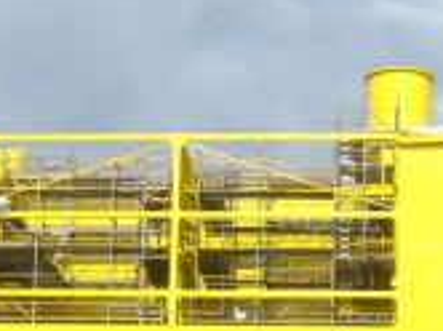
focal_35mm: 135
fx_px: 1725
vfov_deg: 10.7
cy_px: 456
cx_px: 181
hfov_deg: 14.6
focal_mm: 5.8
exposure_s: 1/320
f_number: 5.6
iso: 80
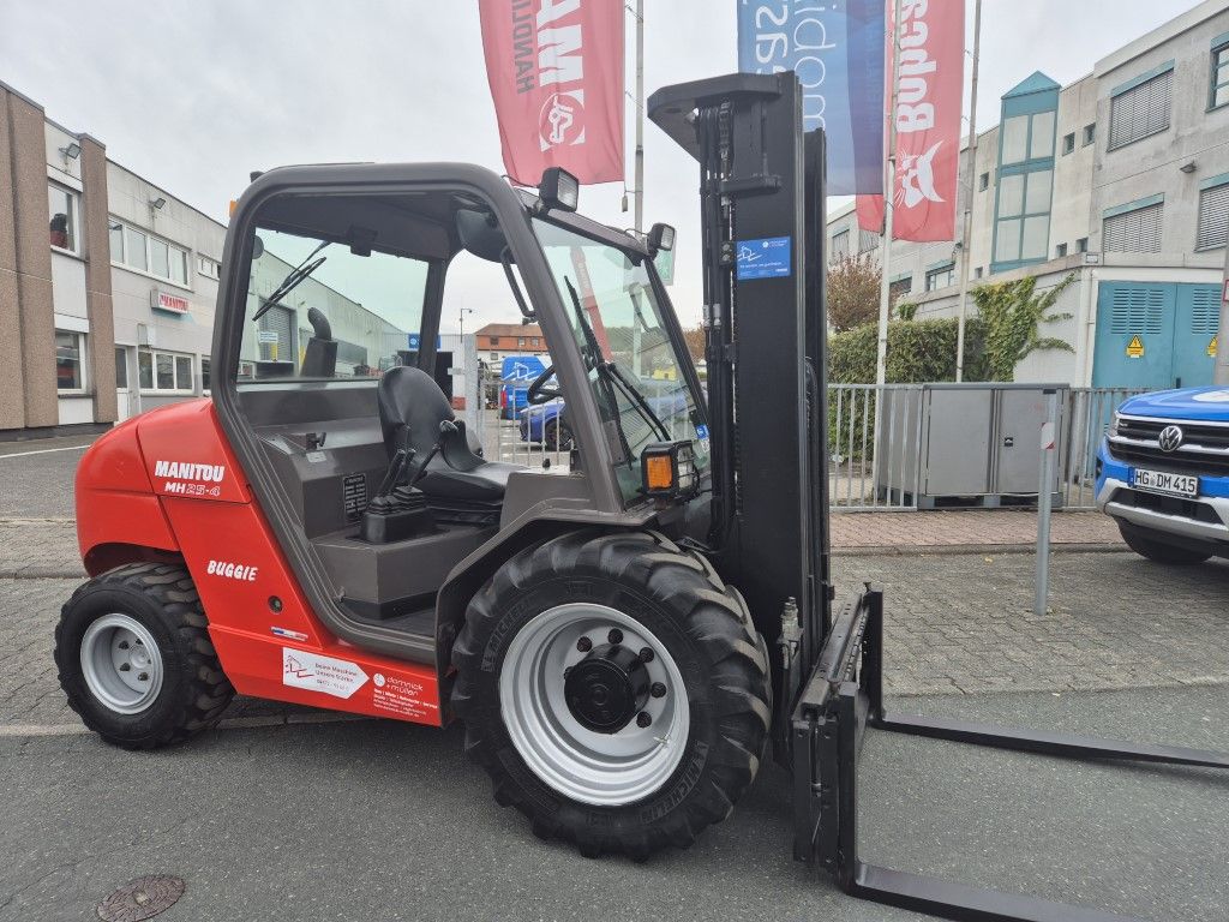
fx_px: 817
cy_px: 461
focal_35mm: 23
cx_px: 614
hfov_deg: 73.9
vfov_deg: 58.9
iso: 25
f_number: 1.8
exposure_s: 1/688
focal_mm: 5.4
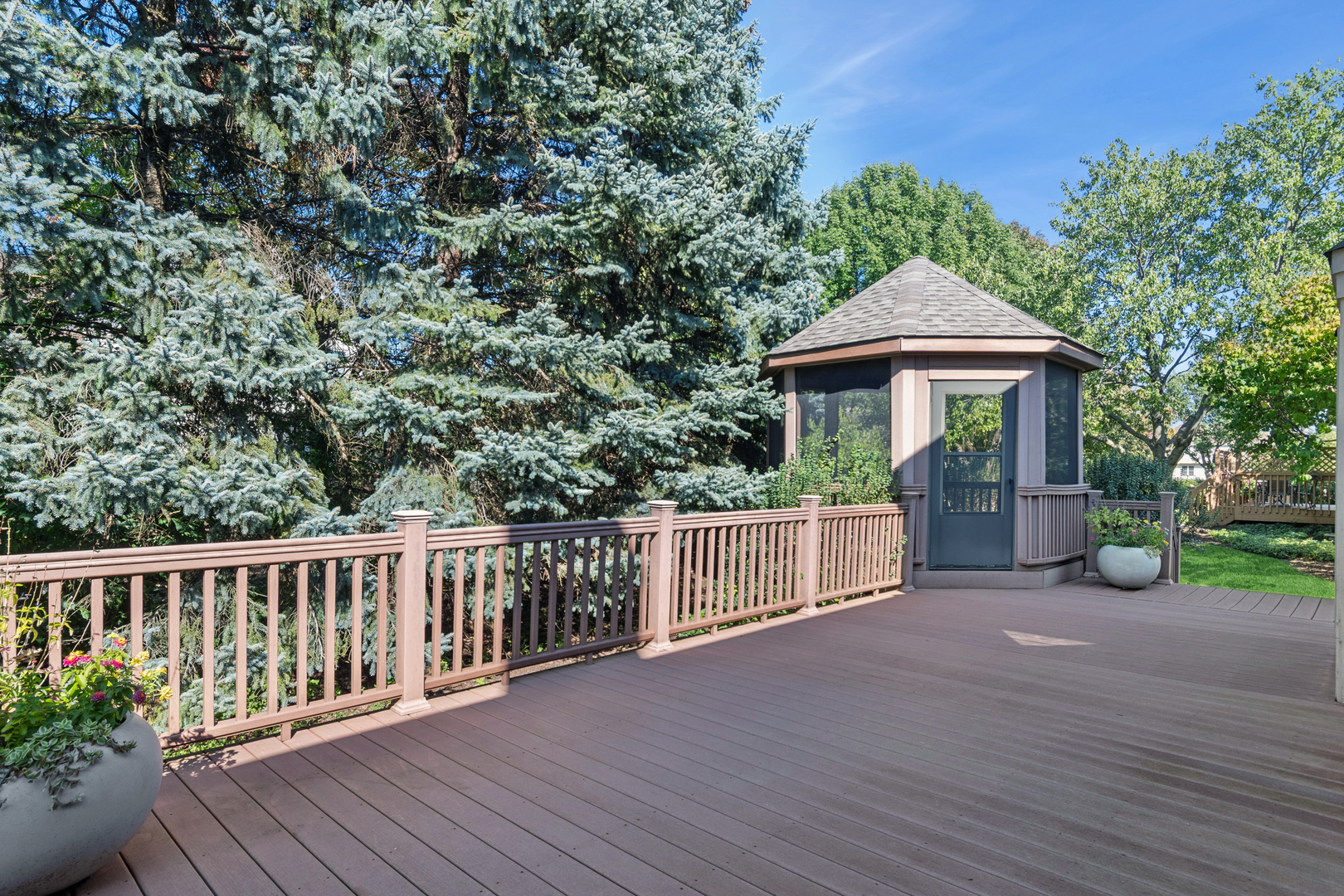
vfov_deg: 67.4
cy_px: 448
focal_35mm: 18
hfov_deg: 90.0
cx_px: 672
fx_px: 672
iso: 250
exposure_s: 1/100
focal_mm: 12
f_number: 8
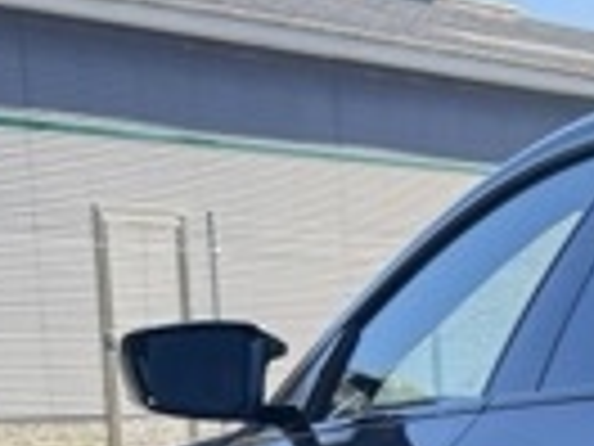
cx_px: 1444
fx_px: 2488
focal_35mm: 145
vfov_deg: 9.8
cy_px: 734
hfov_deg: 11.3
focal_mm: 6.76
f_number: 1.78
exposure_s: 1/2299
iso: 100
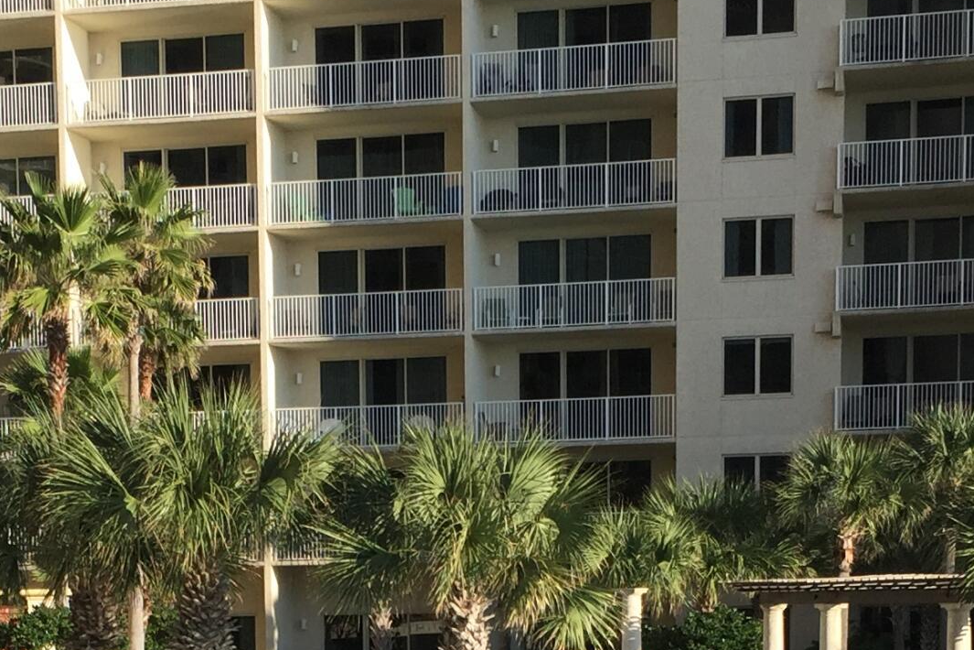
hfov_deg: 23.8
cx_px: 360
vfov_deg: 15.4
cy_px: 826
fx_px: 2300
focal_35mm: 85
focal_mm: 4.15
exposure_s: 1/1199
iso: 32
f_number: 2.2
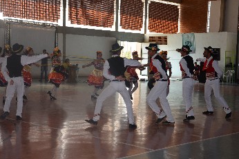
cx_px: 111
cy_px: 75
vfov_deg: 22.4
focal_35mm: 61
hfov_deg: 33.1
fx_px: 402
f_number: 4.5
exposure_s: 1/125
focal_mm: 35
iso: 220
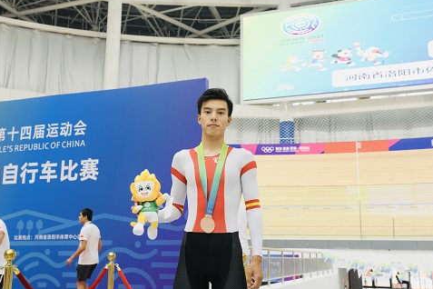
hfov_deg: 44.5
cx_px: 209
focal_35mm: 44
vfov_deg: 30.5
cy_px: 139
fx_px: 529
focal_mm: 42
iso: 640
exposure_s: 1/125
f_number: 6.3
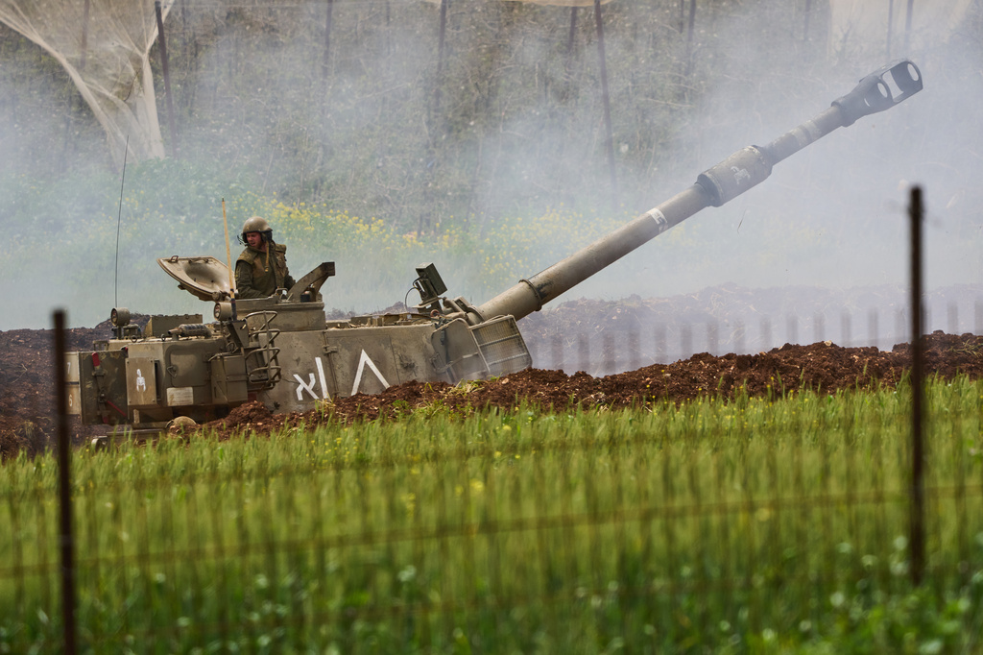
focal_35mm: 400
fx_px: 10918
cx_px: 492
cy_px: 328
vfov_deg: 3.4
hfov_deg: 5.2
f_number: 8
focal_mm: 400
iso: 400
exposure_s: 1/1600
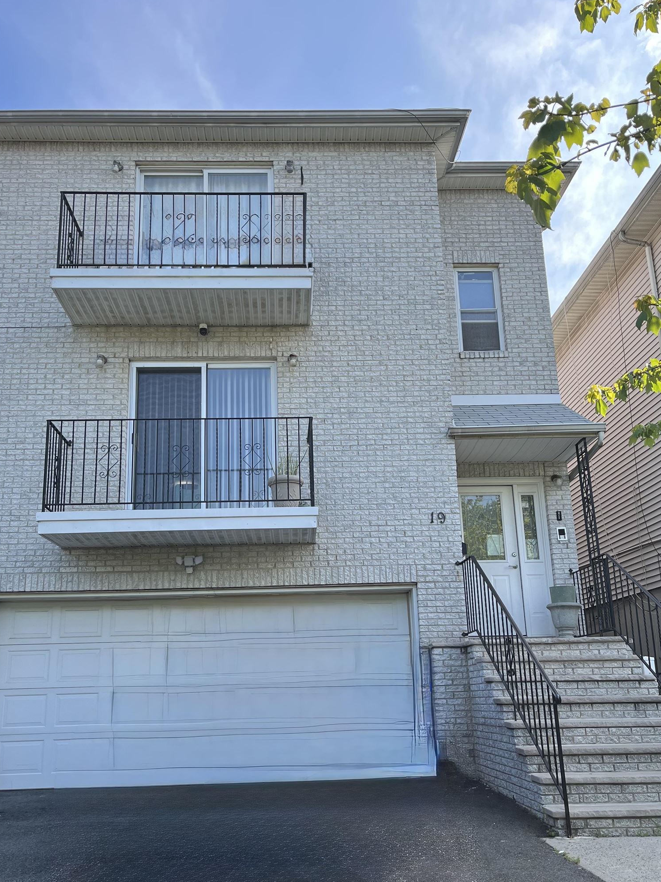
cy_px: 496
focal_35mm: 30
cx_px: 312
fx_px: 764
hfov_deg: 46.8
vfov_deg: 59.8
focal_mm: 5.1
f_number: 1.6
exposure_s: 1/821
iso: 50
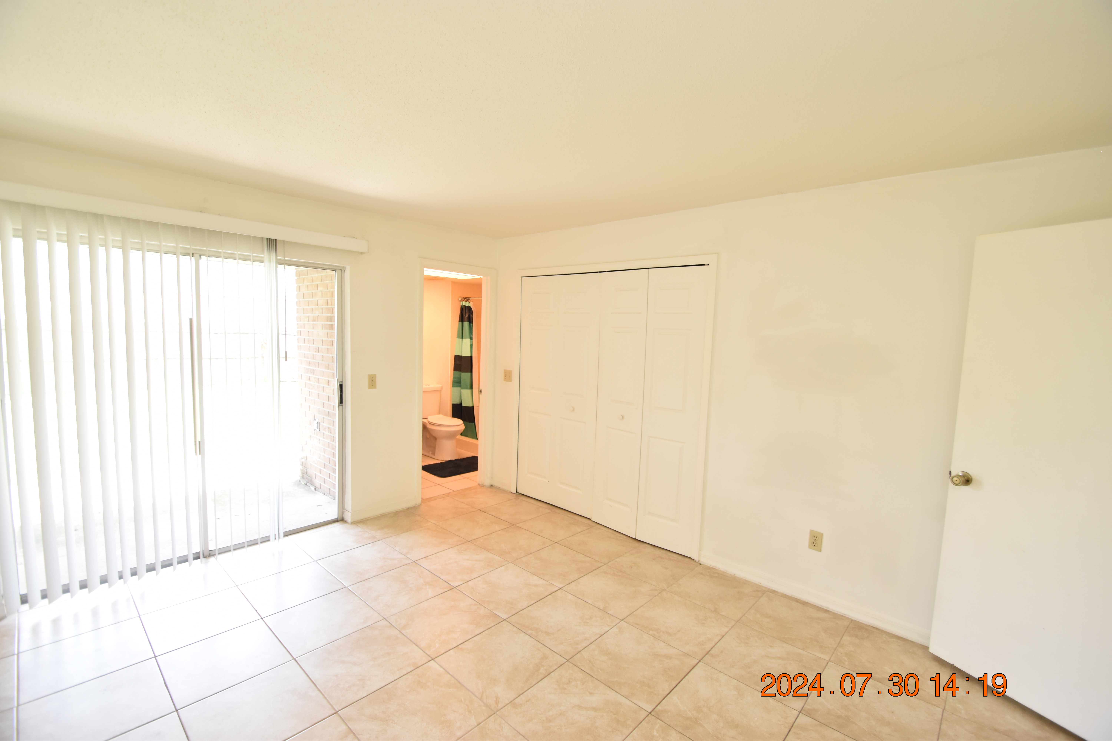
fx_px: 463
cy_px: 370
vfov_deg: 77.3
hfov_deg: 100.4
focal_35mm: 15
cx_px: 556
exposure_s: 1/100
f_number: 5
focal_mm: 10
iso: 800
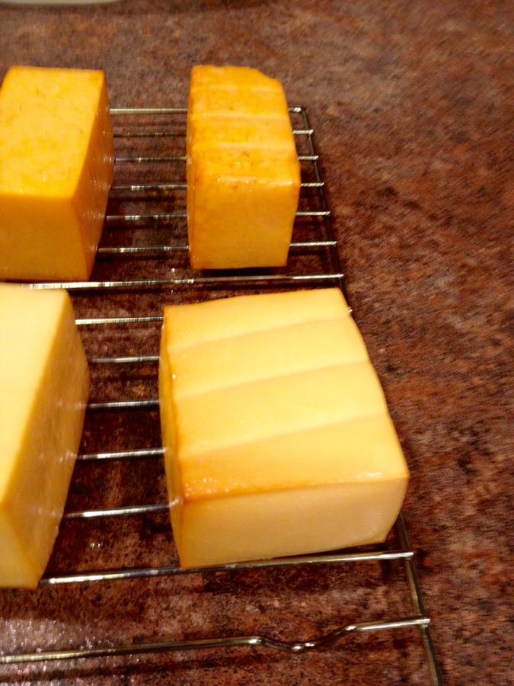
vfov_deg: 52.6
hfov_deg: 40.7
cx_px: 257
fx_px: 693
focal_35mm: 35
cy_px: 343
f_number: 2.4
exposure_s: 1/20
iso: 200
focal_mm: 4.28
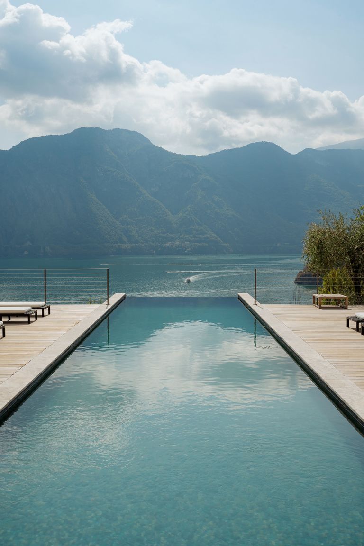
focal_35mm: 35
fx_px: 531
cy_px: 273
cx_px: 182
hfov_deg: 37.9
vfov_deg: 54.4
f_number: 11
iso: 160
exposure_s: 1/400
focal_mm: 35
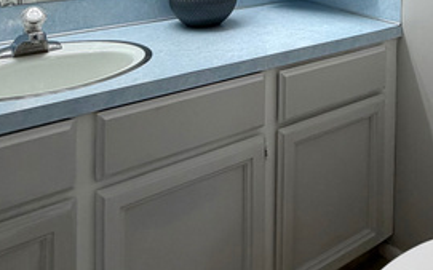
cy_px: -113
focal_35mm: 42
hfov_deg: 44.4
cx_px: 359
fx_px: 495
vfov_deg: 24.8
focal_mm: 2.22
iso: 50
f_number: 2.2
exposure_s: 1/126
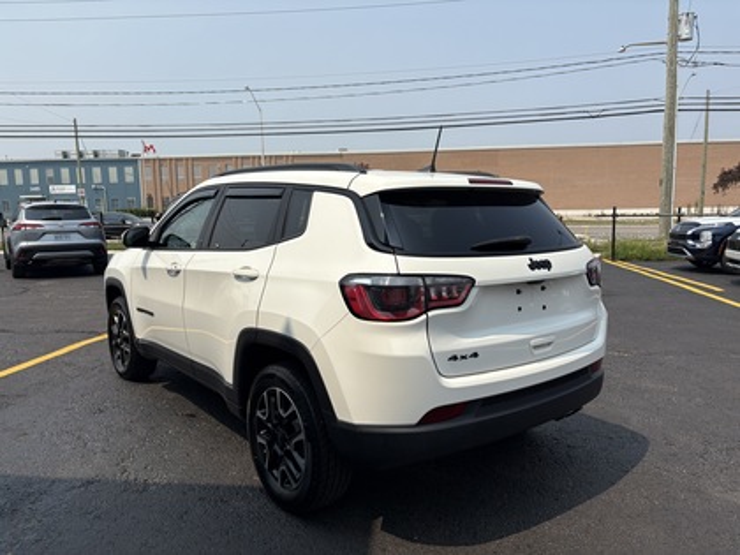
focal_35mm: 26
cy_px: 278
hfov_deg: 67.3
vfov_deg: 53.1
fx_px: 556
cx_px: 370
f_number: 1.6
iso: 50
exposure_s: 1/6329
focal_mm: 5.96
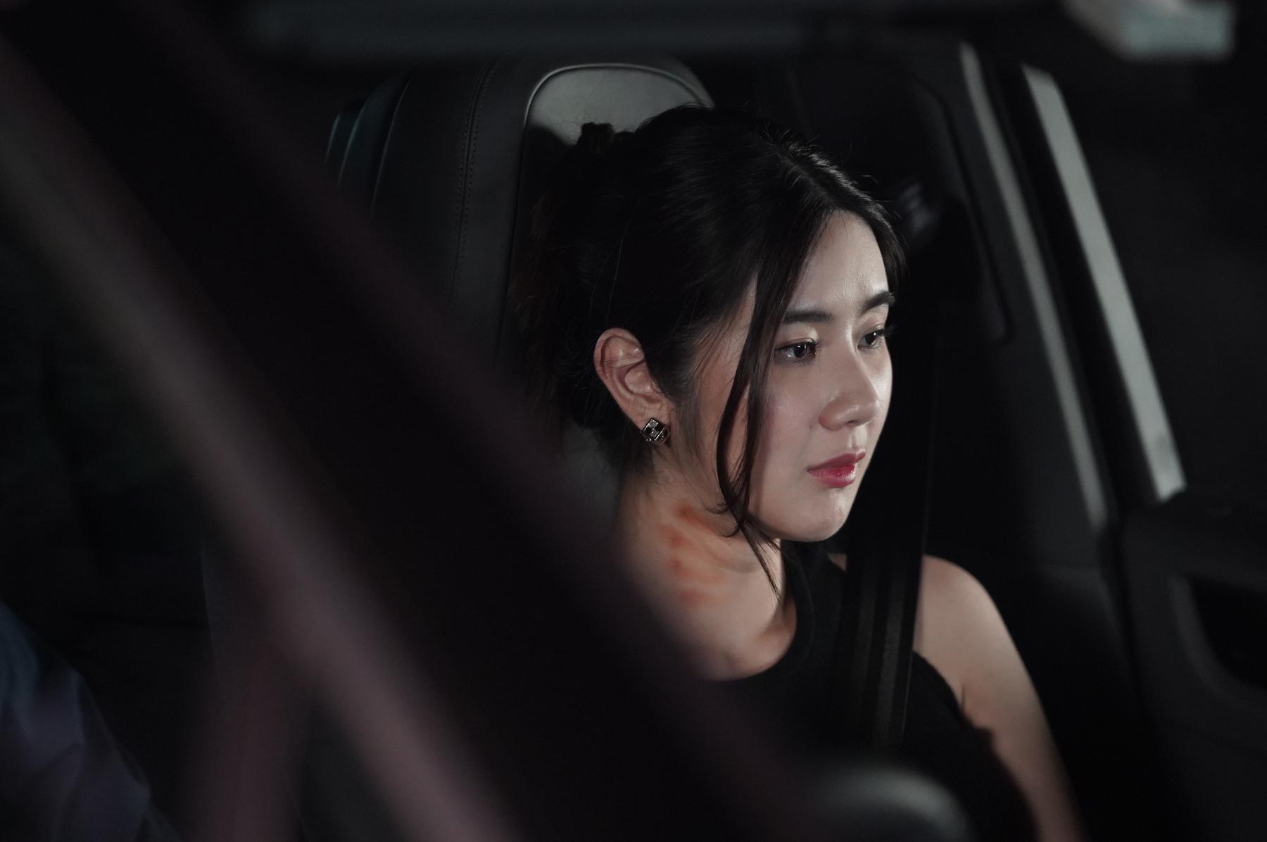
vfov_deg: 10.8
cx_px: 634
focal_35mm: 127
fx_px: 4465
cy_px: 421
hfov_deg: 16.2
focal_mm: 85
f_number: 1.8
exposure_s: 1/100
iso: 3200
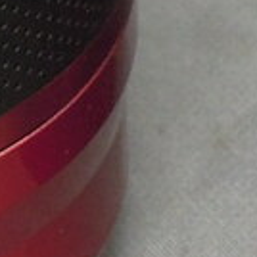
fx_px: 4670
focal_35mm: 556
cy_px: -17
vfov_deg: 3.1
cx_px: 253
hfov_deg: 3.1
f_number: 4
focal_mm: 12.5
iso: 400
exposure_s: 1/50
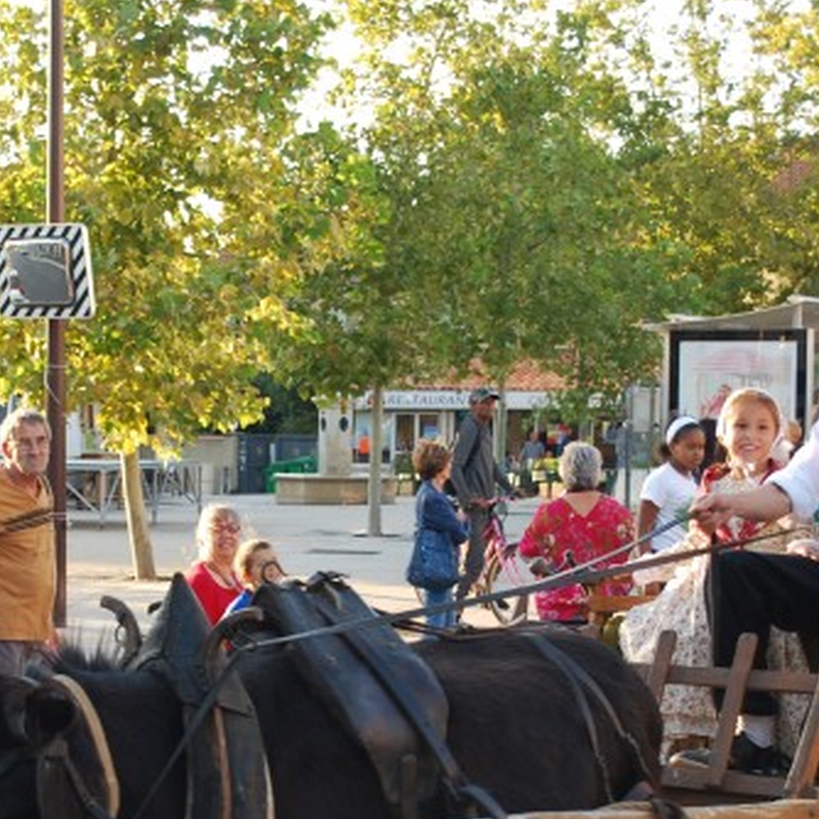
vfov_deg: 16.7
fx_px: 2784
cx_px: 260
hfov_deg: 16.7
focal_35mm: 104
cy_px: 563
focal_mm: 34
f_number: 5
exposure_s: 1/100
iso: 200
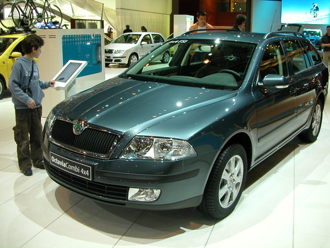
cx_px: 165
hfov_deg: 50.1
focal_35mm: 37
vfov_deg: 38.7
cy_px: 124
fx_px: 353
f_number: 2.7
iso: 100
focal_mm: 5.6
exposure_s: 1/42.8
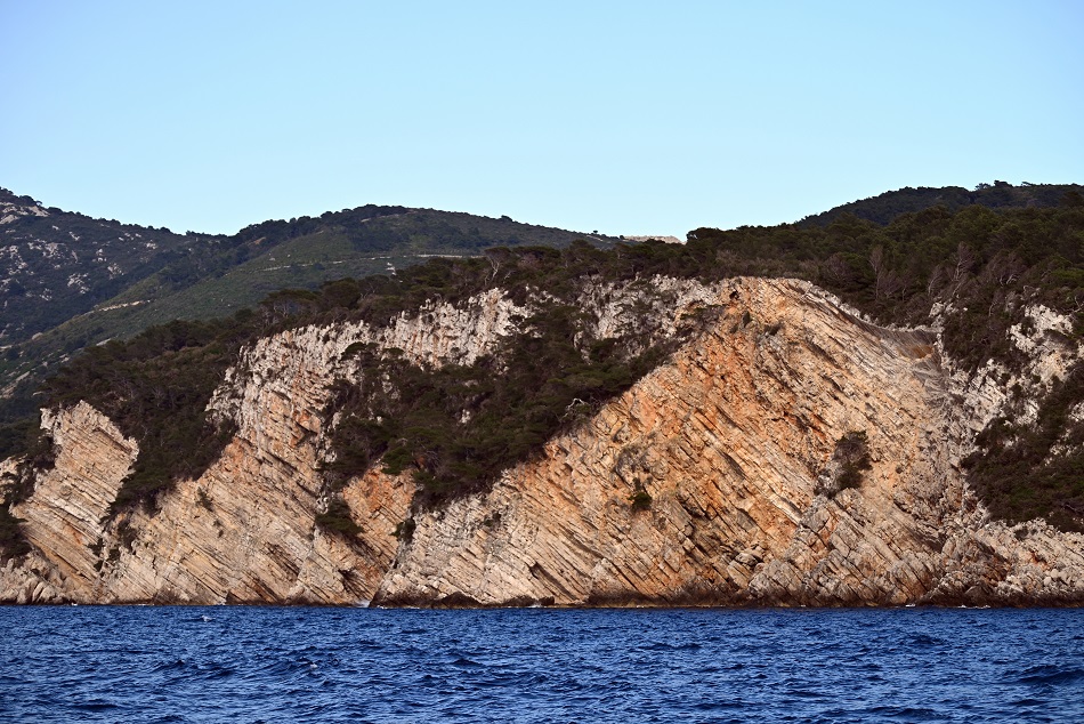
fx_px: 3313
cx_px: 542
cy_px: 362
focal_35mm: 110
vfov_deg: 12.5
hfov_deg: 18.6
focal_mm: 110
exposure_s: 1/500
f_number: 5.6
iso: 160
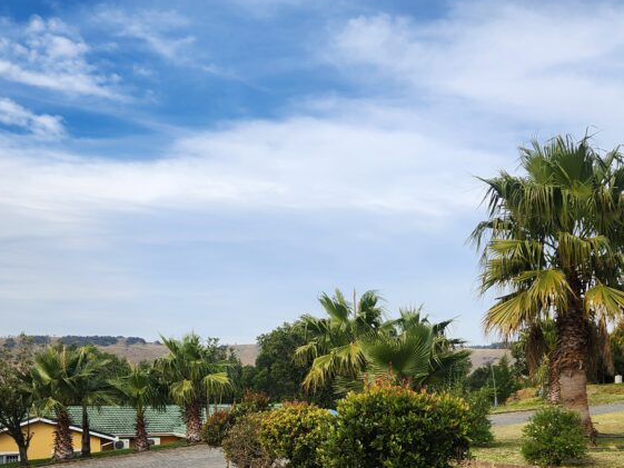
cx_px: 329
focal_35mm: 42
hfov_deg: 44.8
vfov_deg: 33.0
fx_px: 757
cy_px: 398
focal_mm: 5.4
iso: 20
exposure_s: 1/1157
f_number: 1.8
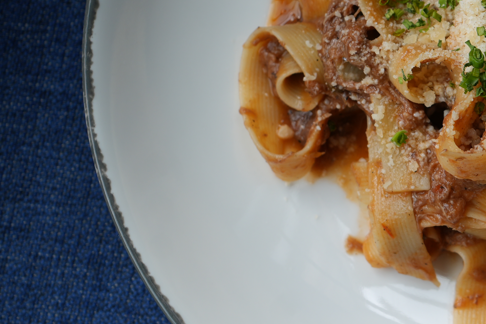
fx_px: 1660
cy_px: 68
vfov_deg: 11.1
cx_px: 393
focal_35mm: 123
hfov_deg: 16.5
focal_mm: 45
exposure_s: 1/60
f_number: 4.5
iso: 160
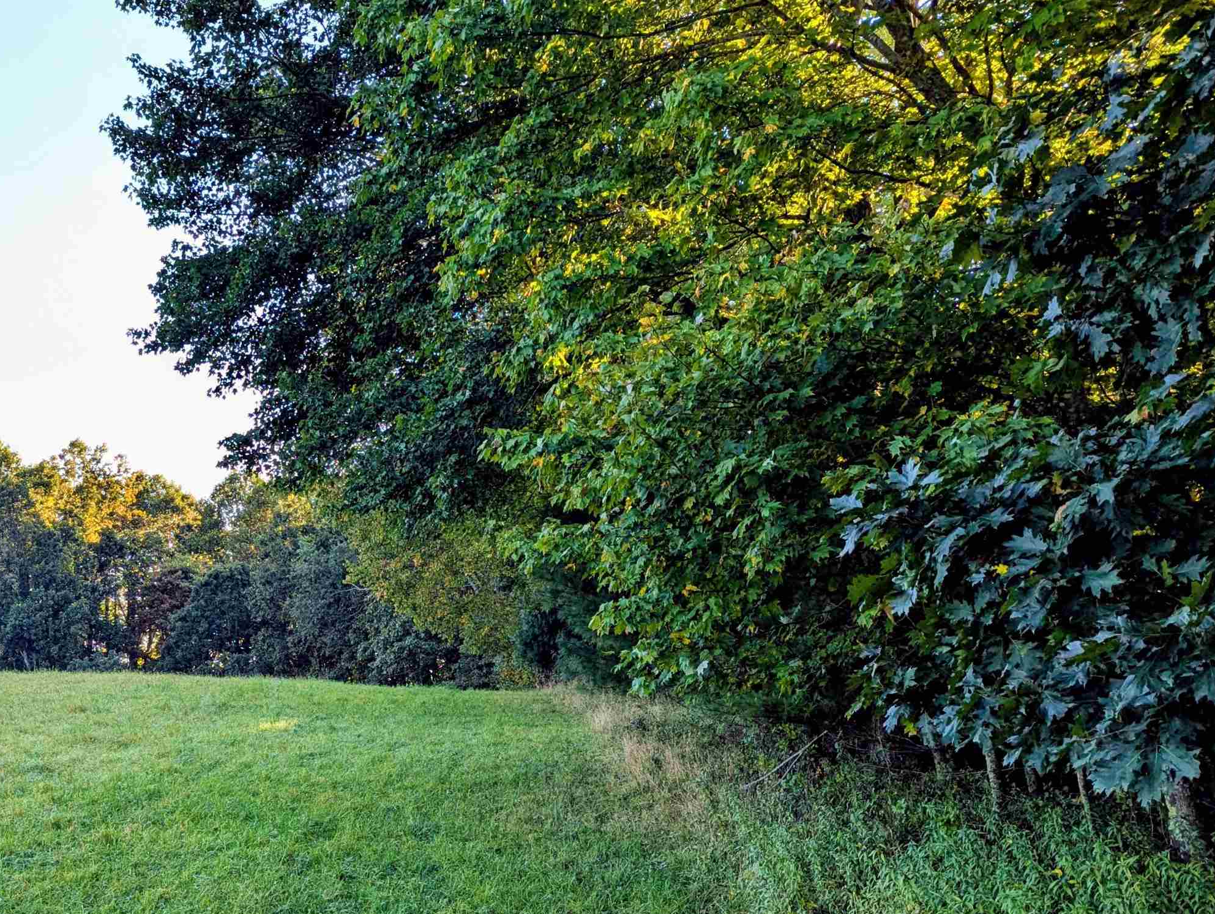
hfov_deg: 48.2
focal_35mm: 37
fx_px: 1300
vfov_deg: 38.1
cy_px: 645
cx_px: 304
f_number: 1.85
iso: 39
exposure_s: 1/354
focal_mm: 6.81
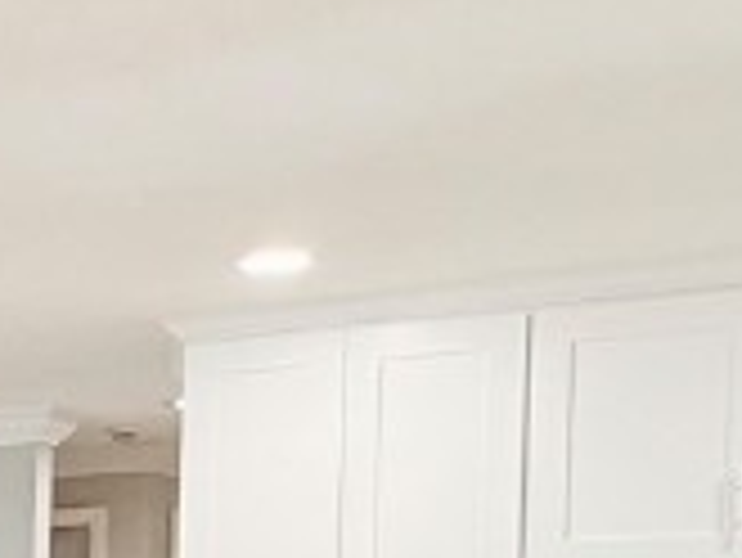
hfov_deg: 18.7
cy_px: 747
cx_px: -499
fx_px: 1866
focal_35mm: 87
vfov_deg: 16.0
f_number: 2.2
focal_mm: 2.22
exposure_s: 1/120
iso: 125
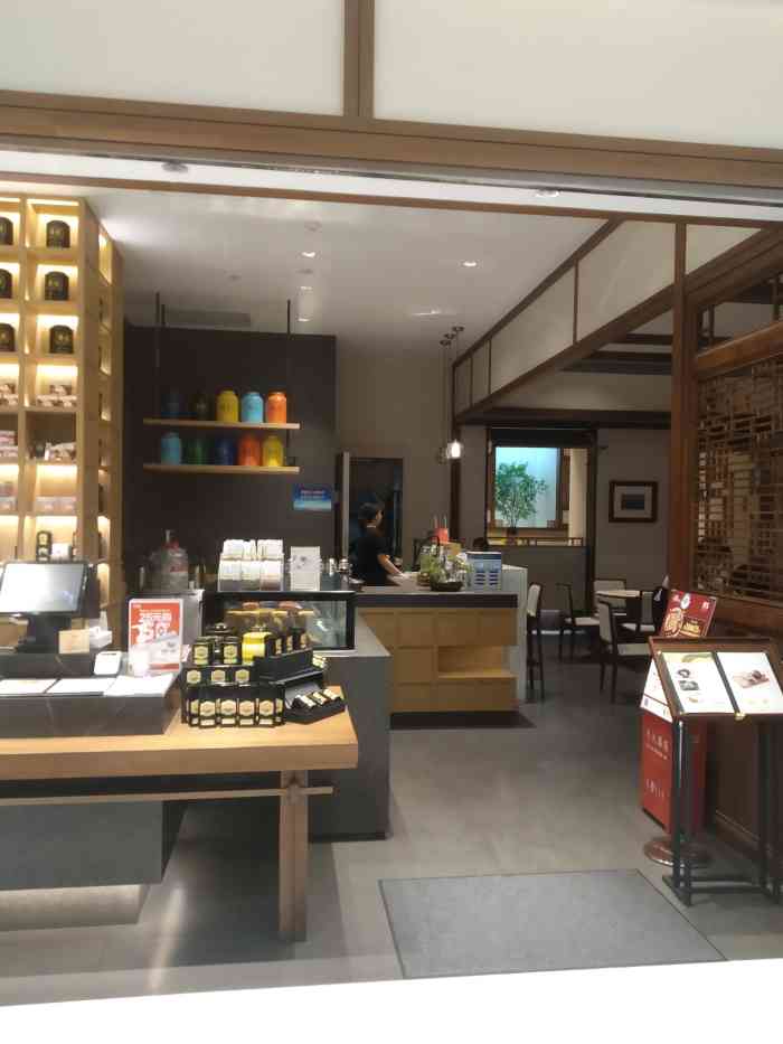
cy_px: 522
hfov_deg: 53.1
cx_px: 392
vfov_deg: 67.3
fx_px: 784
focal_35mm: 26
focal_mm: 3.82
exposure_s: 1/33
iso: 500
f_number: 2.2
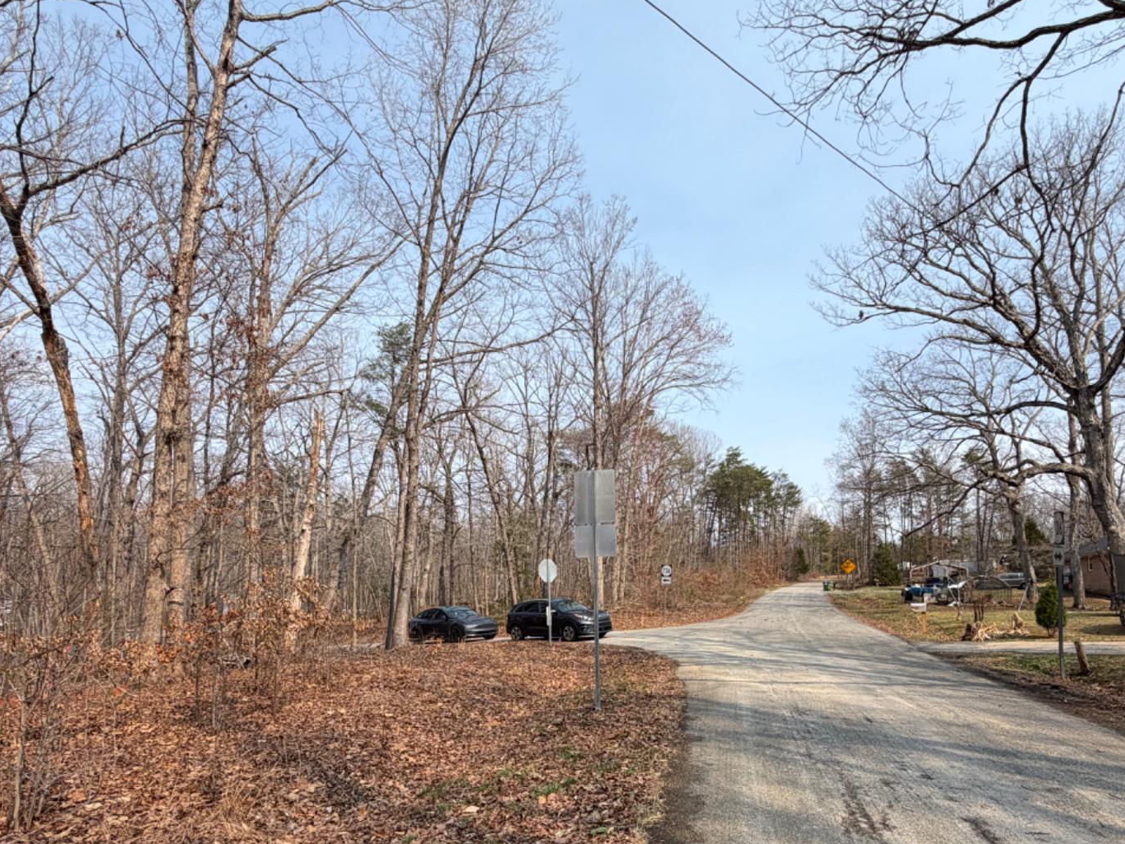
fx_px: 683
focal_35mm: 21
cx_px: 611
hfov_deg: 78.8
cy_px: 563
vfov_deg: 61.9
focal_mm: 2.22
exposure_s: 1/770
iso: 25
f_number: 2.2
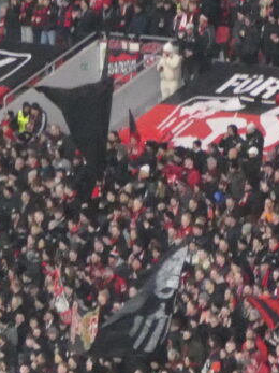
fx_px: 4463
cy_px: 233
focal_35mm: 415
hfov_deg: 3.6
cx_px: 516
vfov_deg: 4.8
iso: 1000
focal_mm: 16.1
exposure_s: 1/80
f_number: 4.9
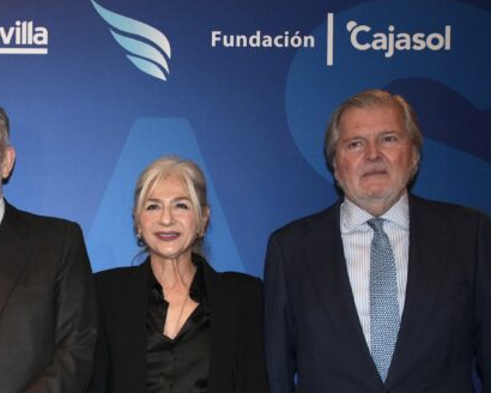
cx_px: -13
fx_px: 988
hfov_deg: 26.3
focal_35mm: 68
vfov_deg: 21.9
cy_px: 367
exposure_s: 1/160
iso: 2000
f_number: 2.8
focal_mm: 29
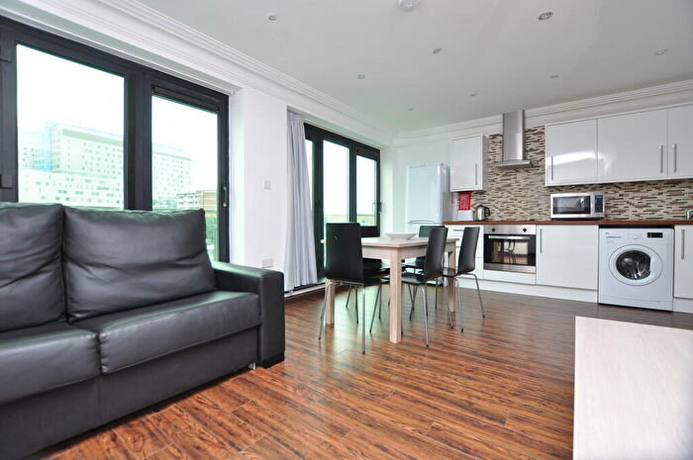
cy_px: 230
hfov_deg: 100.5
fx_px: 288
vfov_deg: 77.2
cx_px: 346
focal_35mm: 15
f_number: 4.5
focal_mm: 10
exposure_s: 1/80
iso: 400
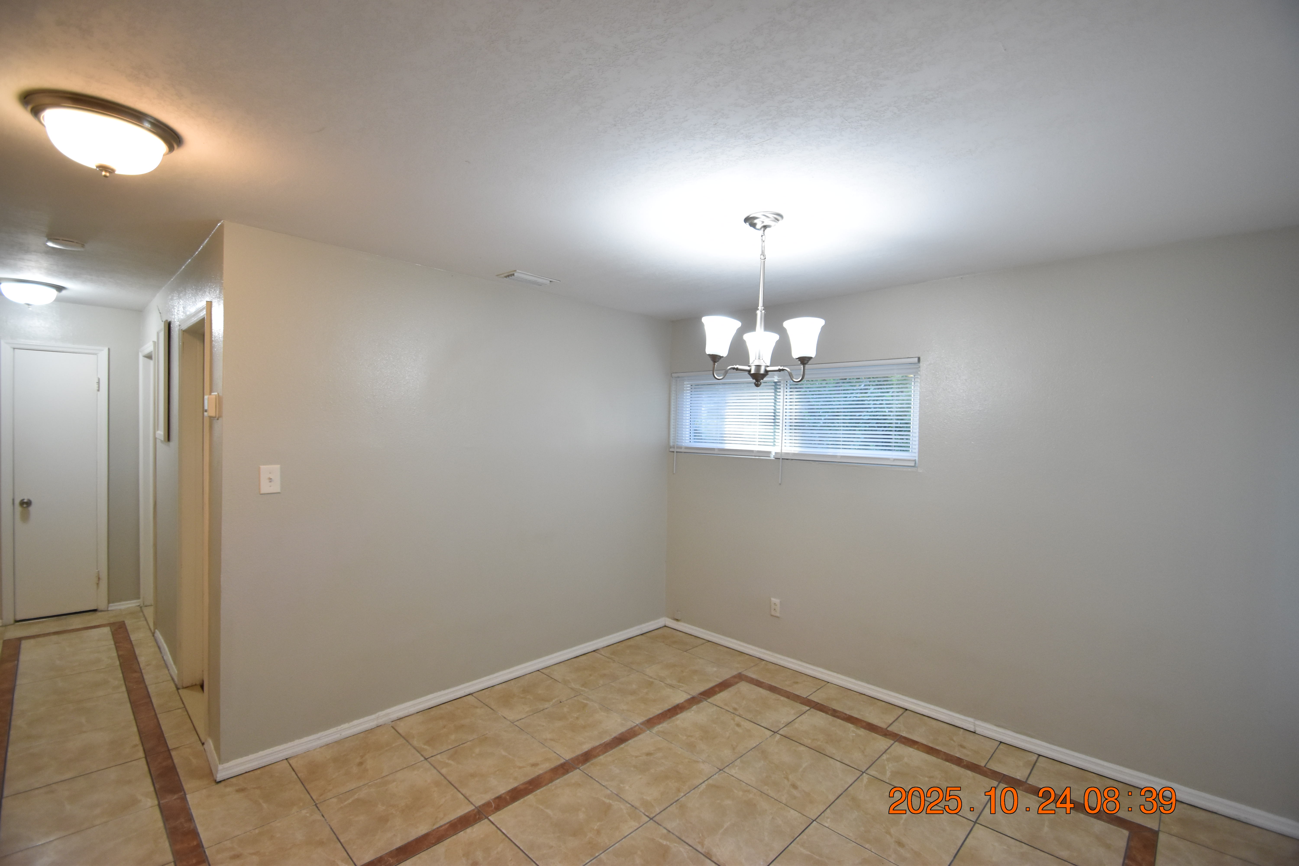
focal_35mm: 15
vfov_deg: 77.3
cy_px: 433
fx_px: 541
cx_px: 650
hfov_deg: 100.4
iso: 800
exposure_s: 1/180
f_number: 3.5
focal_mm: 10
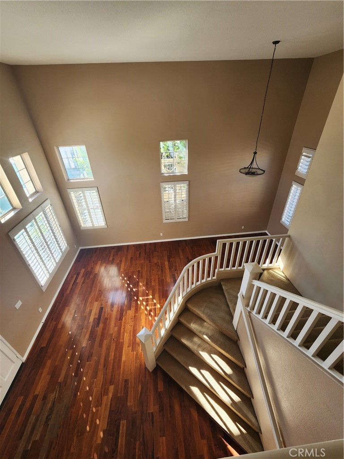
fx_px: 172
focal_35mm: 13
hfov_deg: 89.9
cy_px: 230
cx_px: 172
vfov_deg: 106.2
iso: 80
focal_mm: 2.2
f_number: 2.2
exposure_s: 1/120
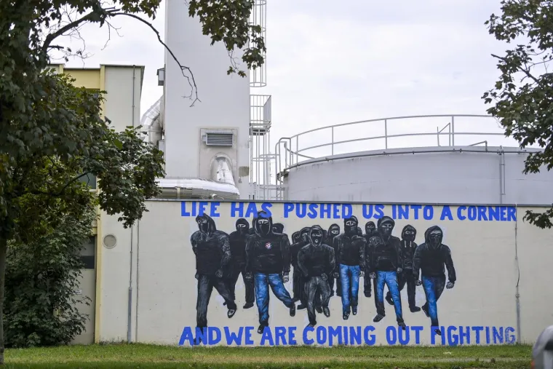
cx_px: 276
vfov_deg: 19.5
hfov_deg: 28.8
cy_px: 184
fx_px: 1075
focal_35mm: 70
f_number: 2.8
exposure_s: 1/1250
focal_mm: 70
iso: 160
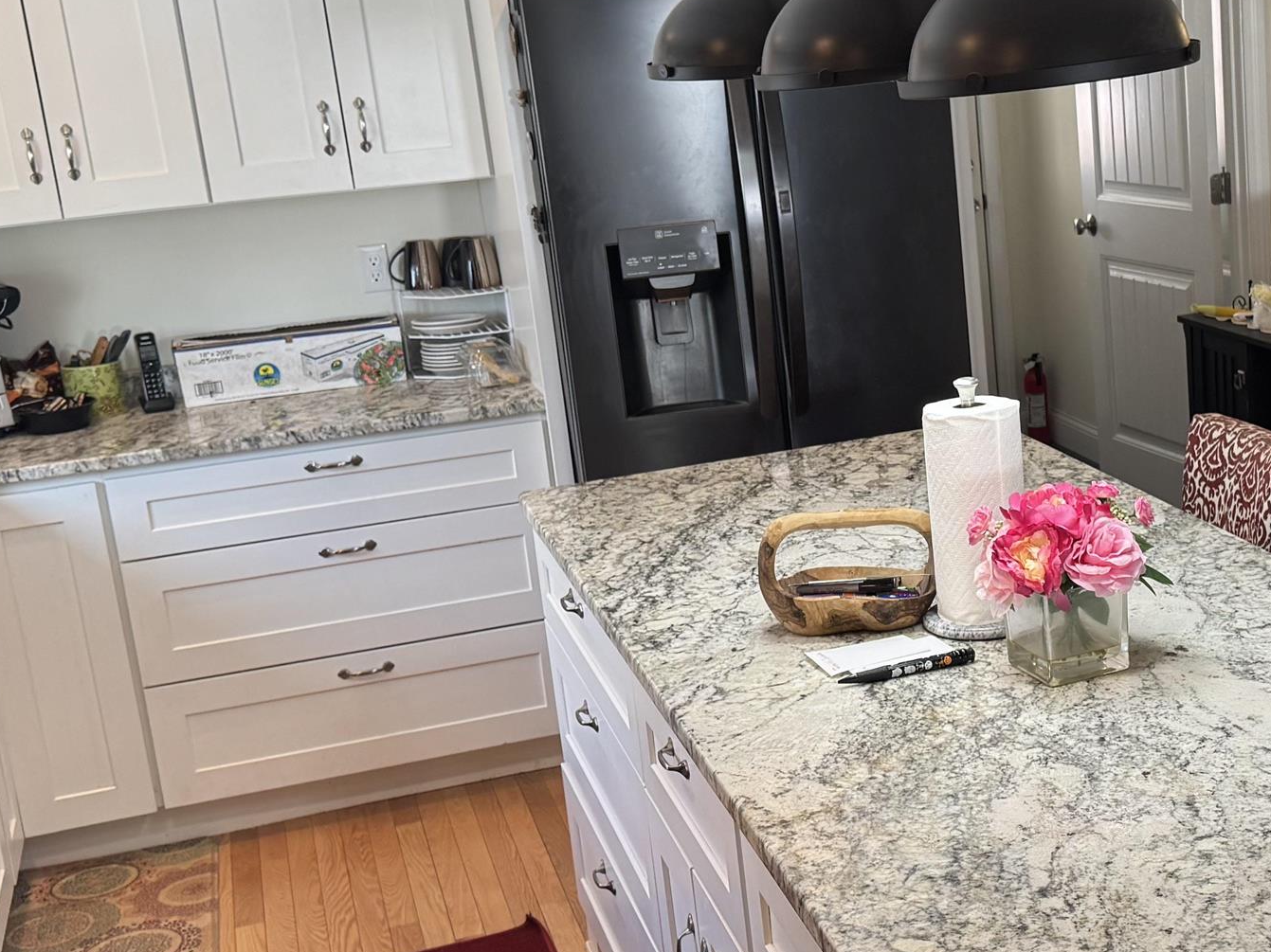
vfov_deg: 26.5
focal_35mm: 55
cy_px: 504
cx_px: 958
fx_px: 2019
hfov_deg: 34.2
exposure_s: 1/120
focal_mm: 6.76
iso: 160
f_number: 1.78
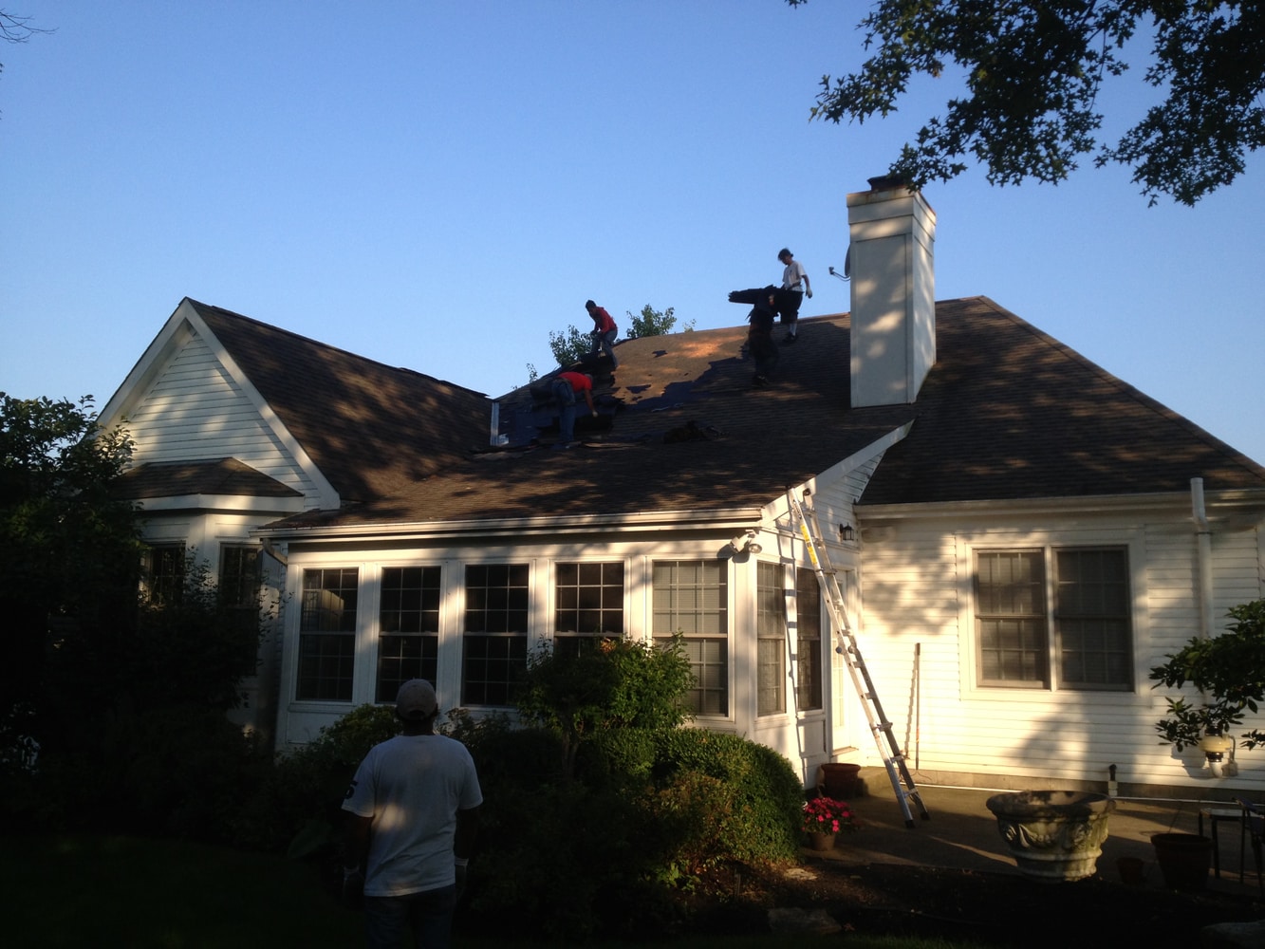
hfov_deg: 52.6
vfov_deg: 40.7
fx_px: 1279
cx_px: 632
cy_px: 474
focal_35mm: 35
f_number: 2.4
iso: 50
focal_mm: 4.28
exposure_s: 1/716
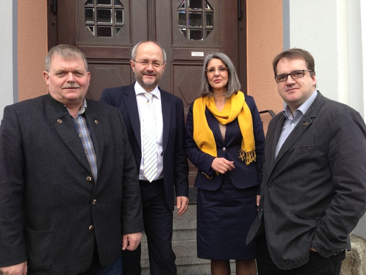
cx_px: 183
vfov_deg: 42.9
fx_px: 349
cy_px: 138
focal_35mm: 33
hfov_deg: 55.4
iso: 50
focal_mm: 4.13
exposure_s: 1/151
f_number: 2.4
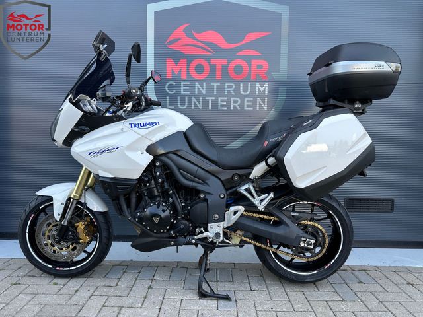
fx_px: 293
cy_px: 158
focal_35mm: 24
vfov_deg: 56.8
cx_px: 212
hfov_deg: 71.6
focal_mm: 6.86
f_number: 1.78
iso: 80
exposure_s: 1/292
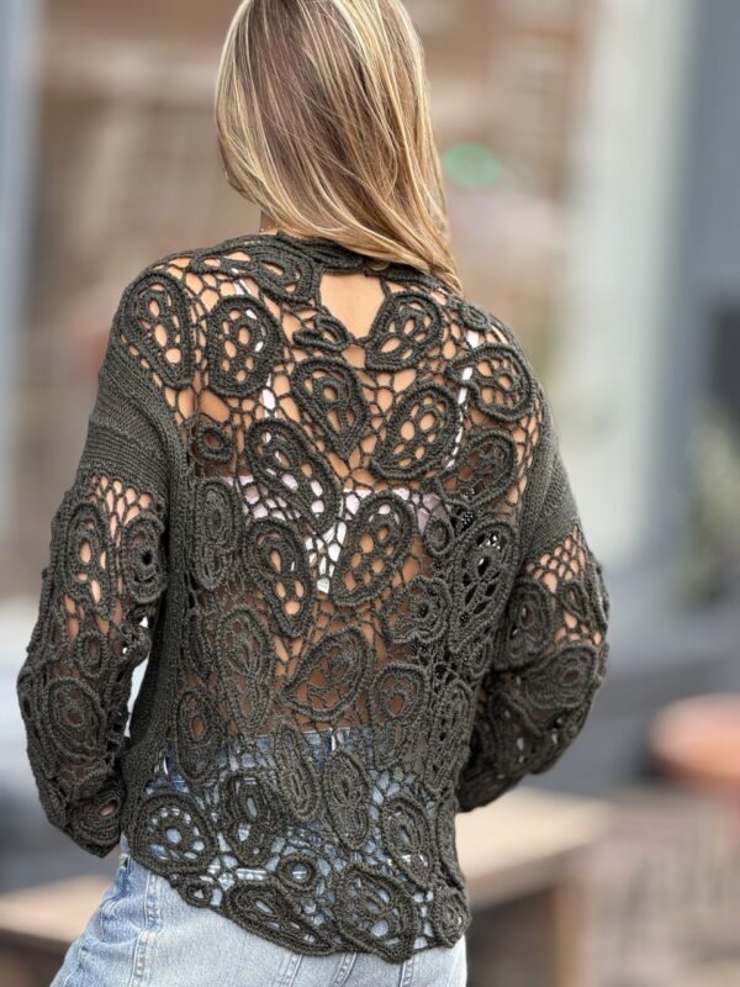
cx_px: 370
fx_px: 3420
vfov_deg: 16.4
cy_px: 494
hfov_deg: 12.3
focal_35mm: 120
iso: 50
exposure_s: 1/99
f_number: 2.8
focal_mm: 15.66
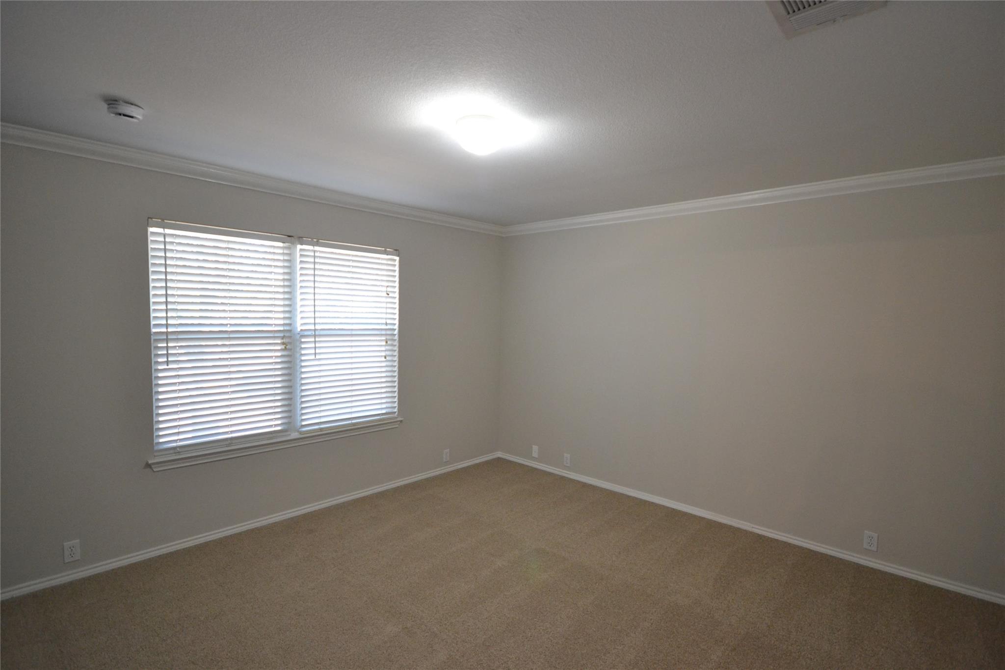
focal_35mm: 17
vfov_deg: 69.6
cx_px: 502
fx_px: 481
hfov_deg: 92.4
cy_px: 335
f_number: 4.2
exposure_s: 1/60
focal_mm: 11.5
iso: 1600
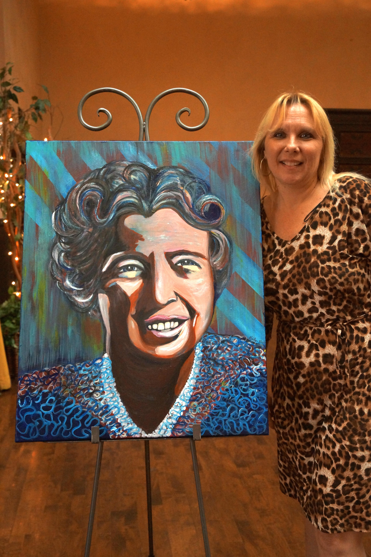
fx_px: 603
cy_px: 278
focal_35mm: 39
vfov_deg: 49.6
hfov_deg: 34.2
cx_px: 186
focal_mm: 26
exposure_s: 1/60
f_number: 4.5
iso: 1600
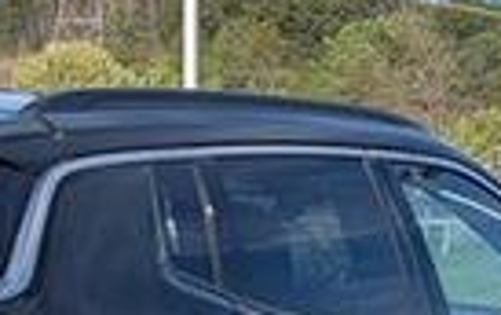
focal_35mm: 191
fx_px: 2611
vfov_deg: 6.8
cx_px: 4
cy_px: 487
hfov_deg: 10.9
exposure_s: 1/1429
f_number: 1.68
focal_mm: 6.9
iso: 21
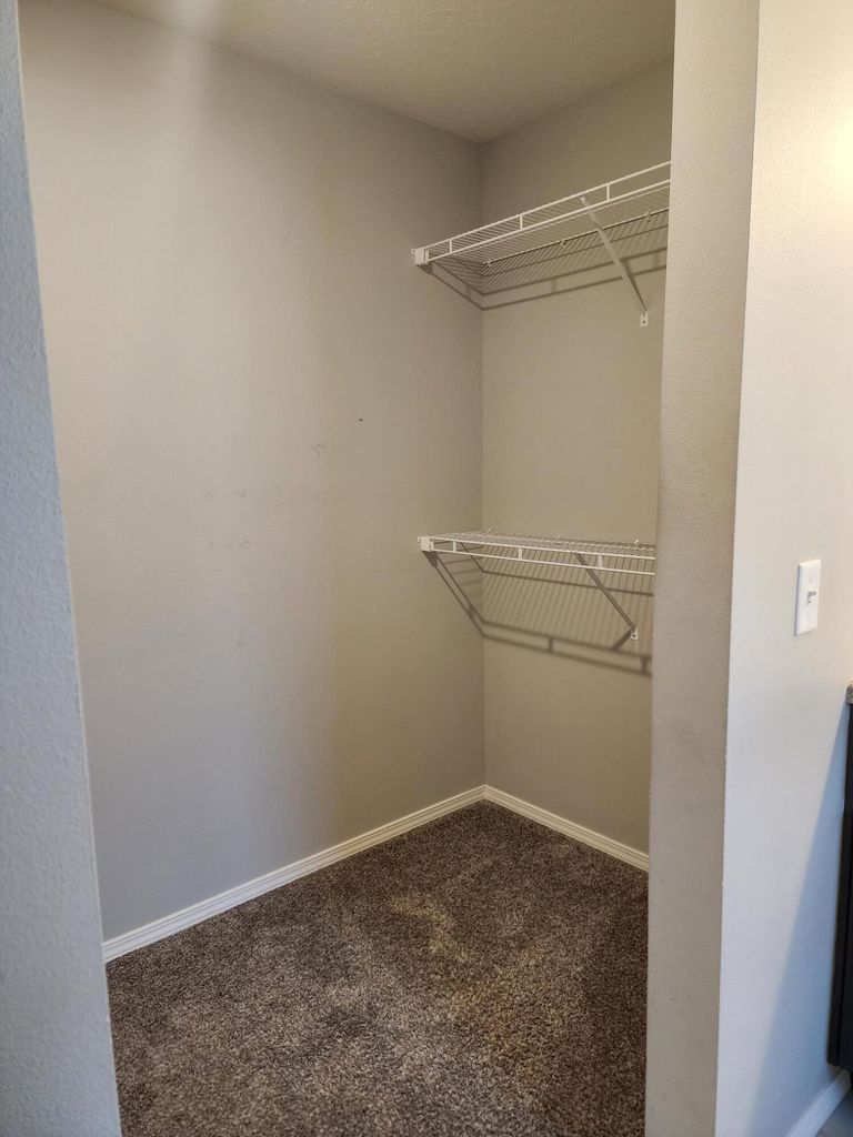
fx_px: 756
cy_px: 568
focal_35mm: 23
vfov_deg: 73.9
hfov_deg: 58.9
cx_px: 426
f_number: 1.8
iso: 320
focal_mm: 6.4
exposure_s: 1/120
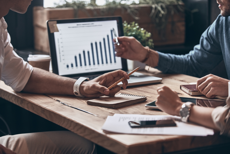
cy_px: 77
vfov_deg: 14.4
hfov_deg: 21.5
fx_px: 607
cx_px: 115
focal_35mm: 95
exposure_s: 1/160
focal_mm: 95
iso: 640
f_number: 2.8
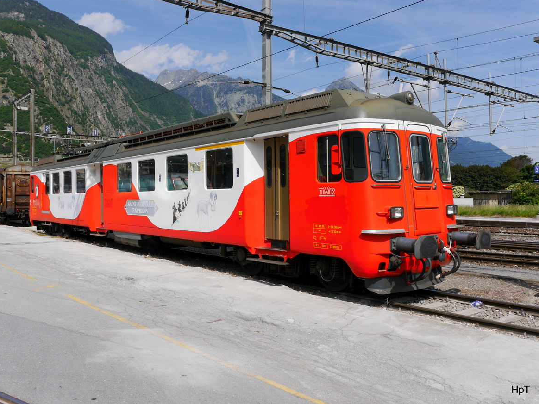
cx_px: 265
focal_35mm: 33
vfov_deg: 42.9
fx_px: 514
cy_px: 199
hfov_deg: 55.4
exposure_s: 1/500
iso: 160
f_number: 8
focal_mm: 16
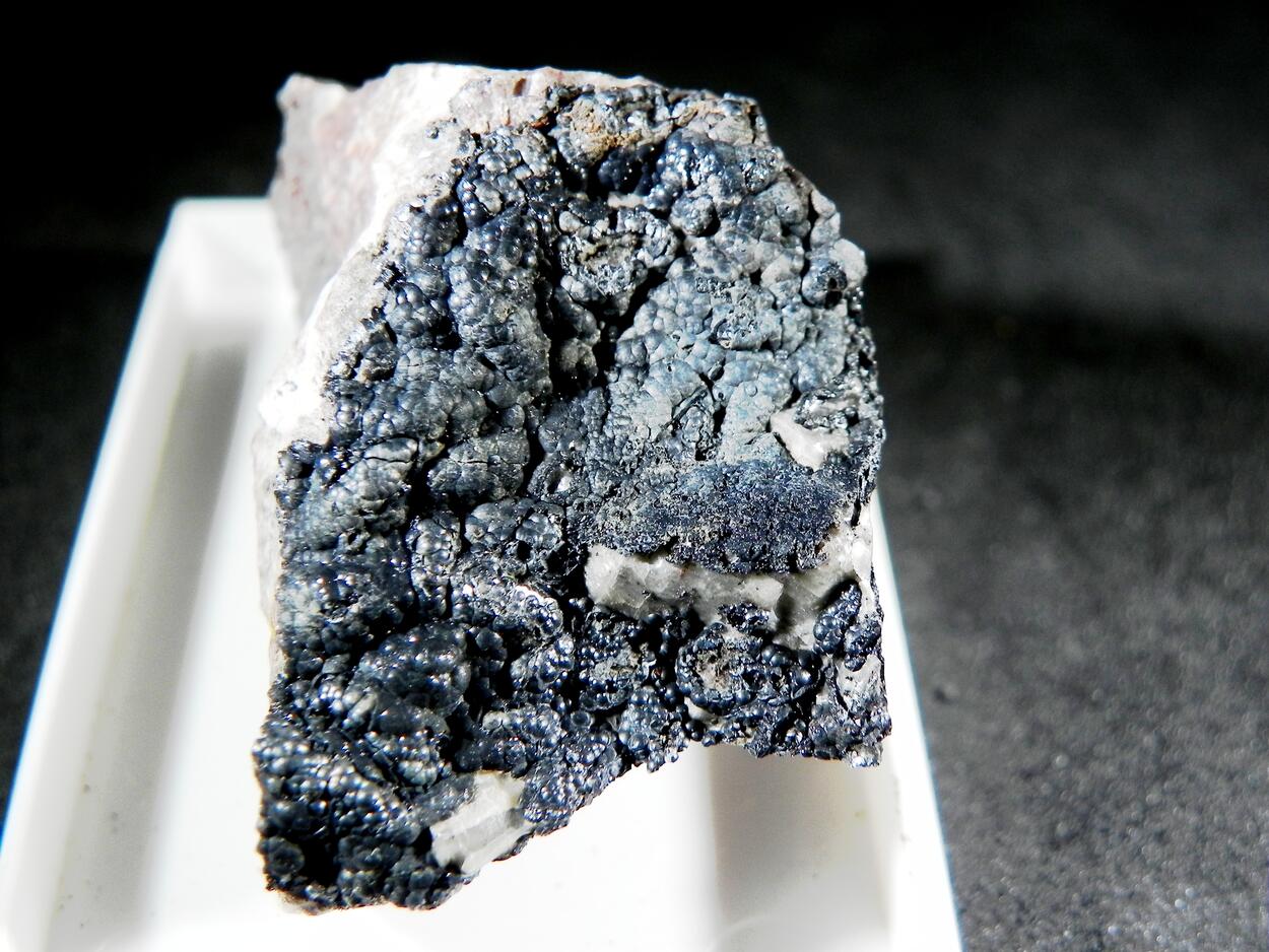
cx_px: 634
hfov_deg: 41.2
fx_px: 1687
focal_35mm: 46
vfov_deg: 31.5
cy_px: 476
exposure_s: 1/77.2
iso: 160
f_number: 3.2
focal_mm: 8.2
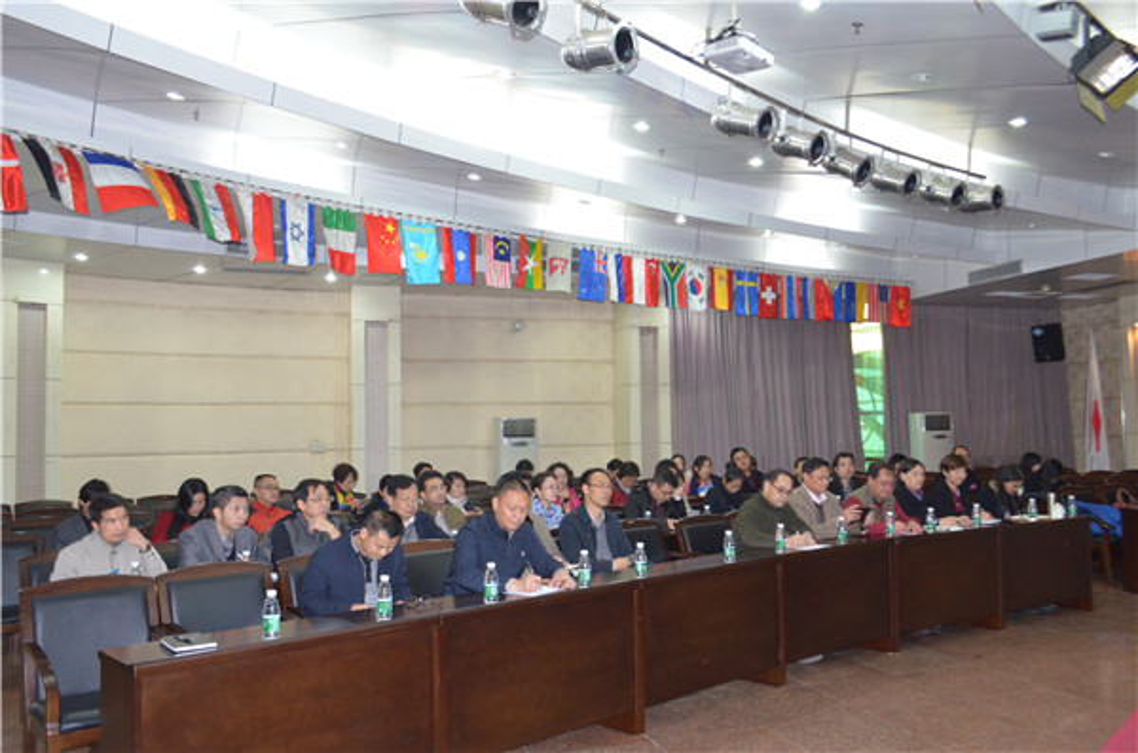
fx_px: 946
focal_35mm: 30
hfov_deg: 62.0
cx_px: 569
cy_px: 376
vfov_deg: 43.4
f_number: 5.6
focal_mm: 20
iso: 1600
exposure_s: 1/20
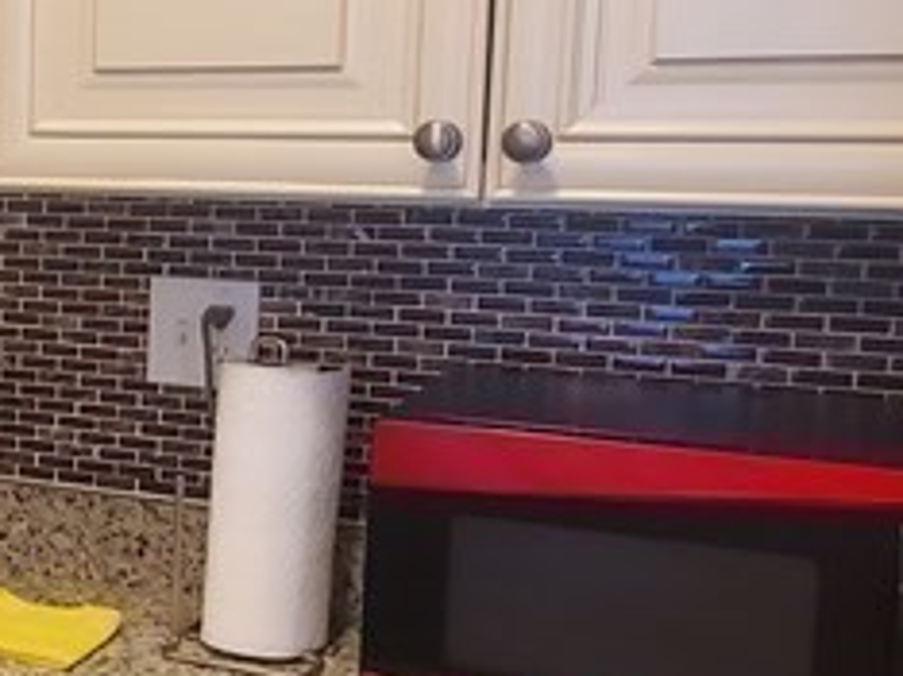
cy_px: 301
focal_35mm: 57
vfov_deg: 25.6
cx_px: -208
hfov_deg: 28.8
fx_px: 1485
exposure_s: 1/59
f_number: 2.2
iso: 200
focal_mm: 1.8
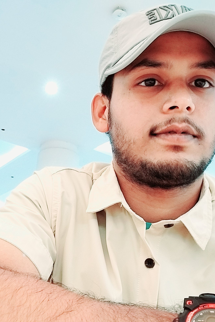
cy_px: 162
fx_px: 313
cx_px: 50
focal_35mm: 35
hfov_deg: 36.8
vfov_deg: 54.4
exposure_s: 1/30
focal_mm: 2.67
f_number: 2.2
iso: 100
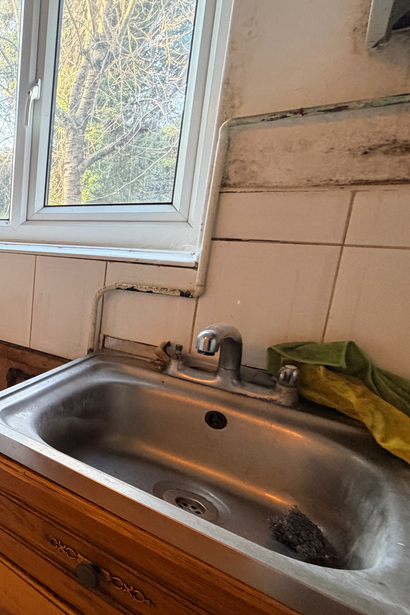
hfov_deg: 38.4
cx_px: -88
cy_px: 291
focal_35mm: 24
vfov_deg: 73.7
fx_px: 410
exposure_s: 1/50
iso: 320
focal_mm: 2.22
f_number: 2.2
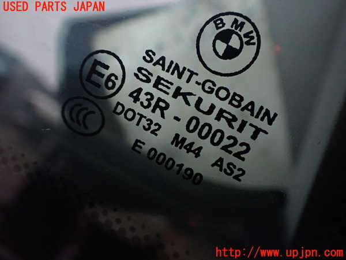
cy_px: 130
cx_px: 173
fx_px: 300
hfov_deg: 60.0
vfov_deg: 46.8
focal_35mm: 30
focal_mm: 5.4
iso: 320
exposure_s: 1/125
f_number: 2.3
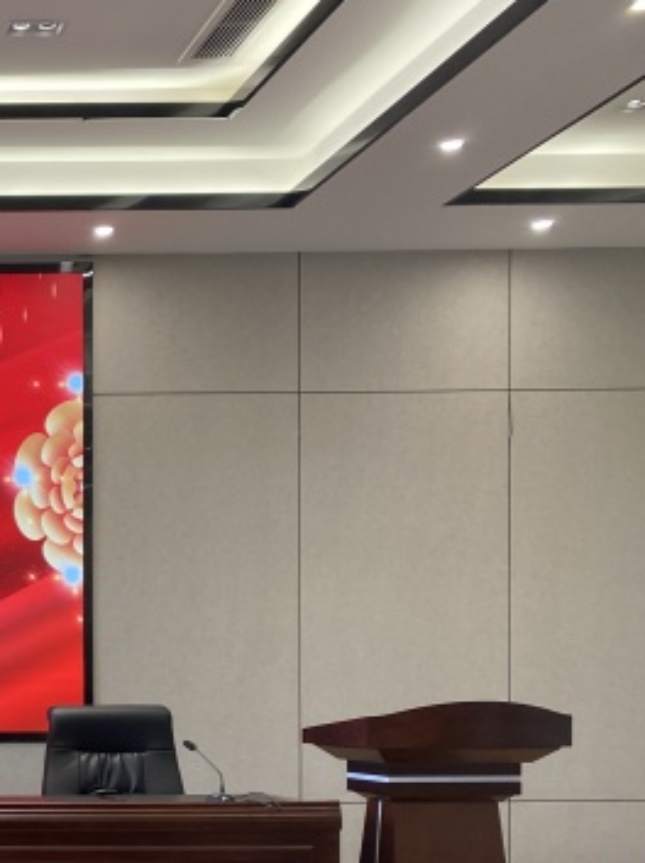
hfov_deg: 21.1
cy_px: 726
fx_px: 1468
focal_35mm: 59
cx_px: -315
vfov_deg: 31.6
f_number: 1.8
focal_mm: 4.25
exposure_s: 1/100
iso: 100
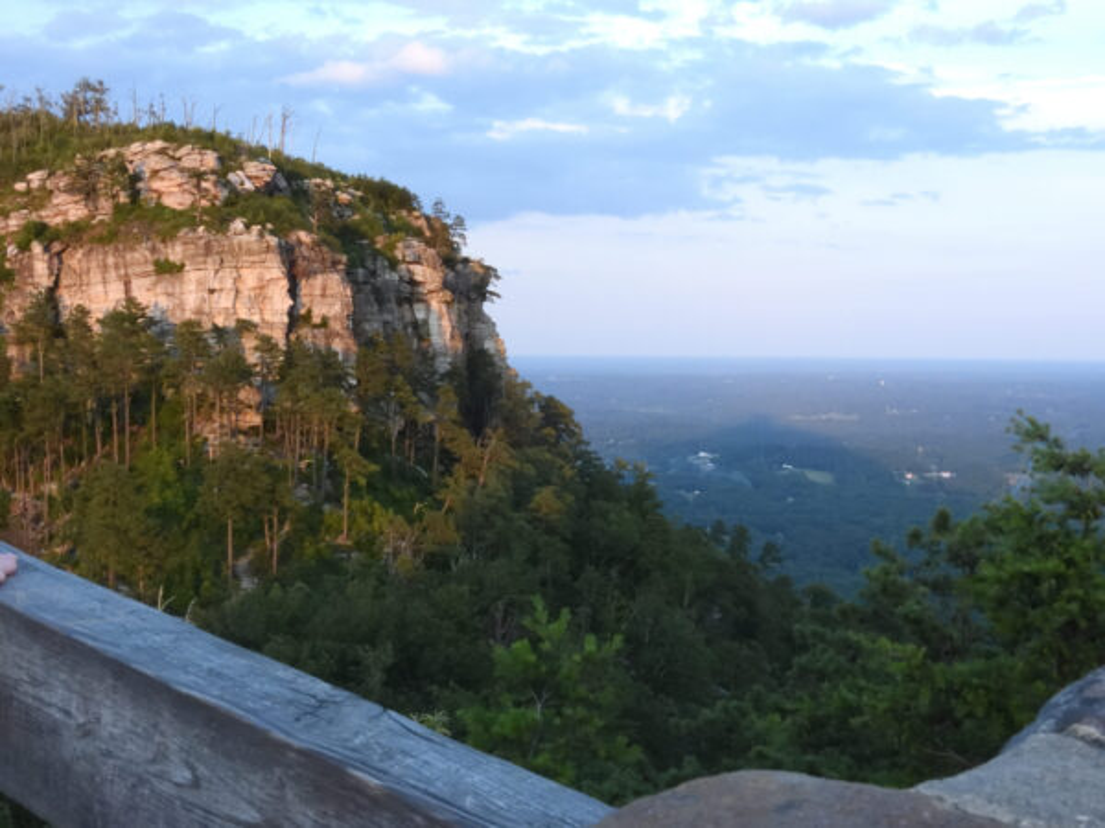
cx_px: 552
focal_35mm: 47
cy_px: 414
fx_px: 1500
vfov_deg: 30.9
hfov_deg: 40.4
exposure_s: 1/100
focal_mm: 8.4
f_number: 8
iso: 800
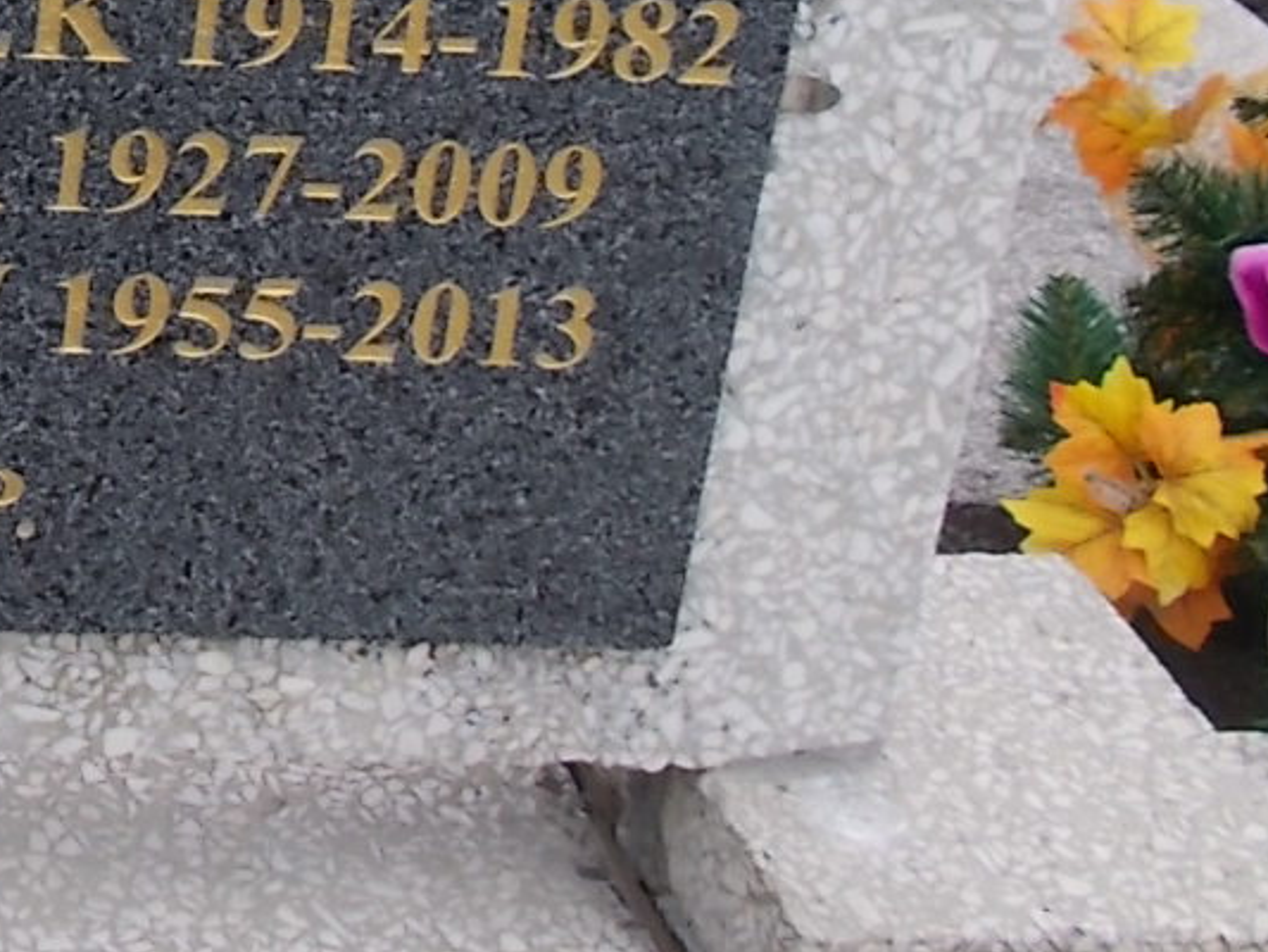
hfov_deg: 22.6
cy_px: -357
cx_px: -340
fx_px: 2858
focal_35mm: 78
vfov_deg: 17.5
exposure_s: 1/250
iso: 80
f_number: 3.2
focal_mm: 4.6
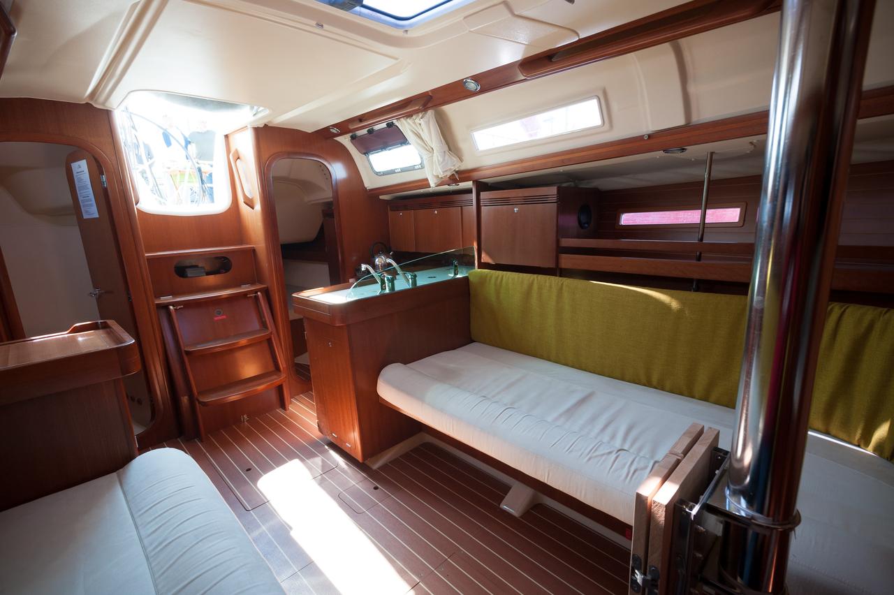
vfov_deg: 70.4
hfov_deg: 93.3
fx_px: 422
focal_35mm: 17
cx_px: 447
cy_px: 298
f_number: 9
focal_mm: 17
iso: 800
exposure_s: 1/125
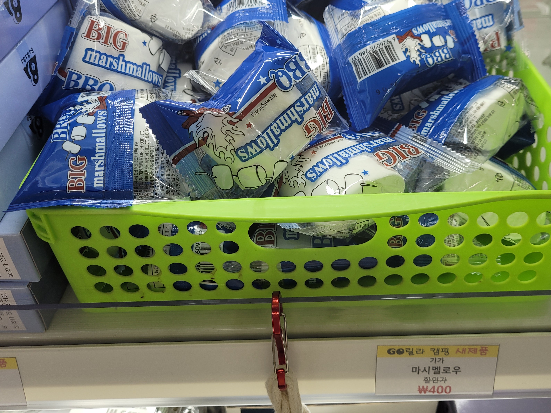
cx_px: 291
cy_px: 158
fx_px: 525
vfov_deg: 42.7
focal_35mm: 33
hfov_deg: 55.3
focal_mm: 5.4
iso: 50
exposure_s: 1/120
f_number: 1.8
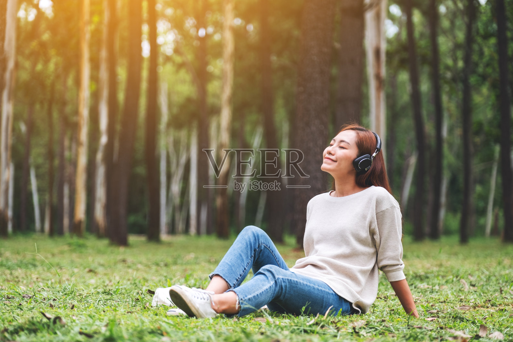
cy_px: 171
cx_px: 256
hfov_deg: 15.1
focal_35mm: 136
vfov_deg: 10.1
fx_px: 1938
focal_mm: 90.6
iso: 200
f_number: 2.8
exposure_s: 1/550
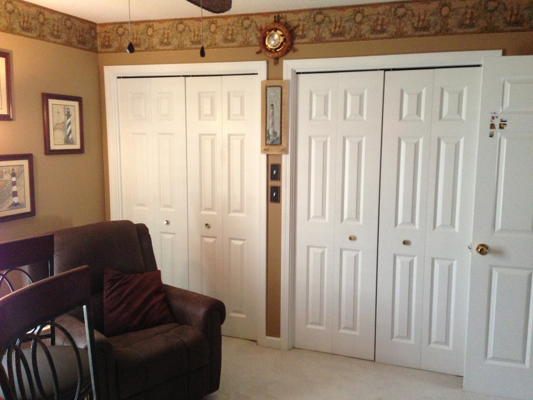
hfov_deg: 55.4
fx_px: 508
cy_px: 200
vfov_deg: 42.9
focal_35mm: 33
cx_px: 266
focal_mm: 4.13
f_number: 2.4
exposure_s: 1/20
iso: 320
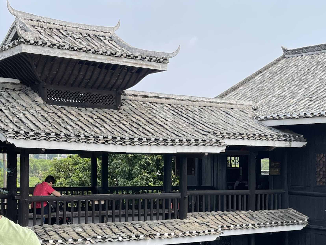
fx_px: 574
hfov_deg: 31.6
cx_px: 132
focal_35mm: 61
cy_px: 168
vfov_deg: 23.9
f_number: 1.6
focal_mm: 5.1
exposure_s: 1/1513
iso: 32
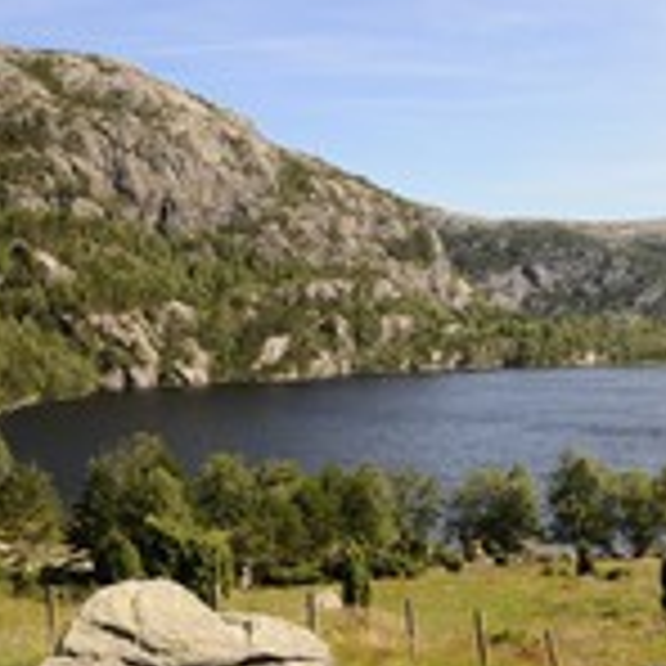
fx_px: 1262
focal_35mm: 58
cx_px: 423
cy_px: 369
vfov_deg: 29.5
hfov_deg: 29.4
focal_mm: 24
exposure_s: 1/200
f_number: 9
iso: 200
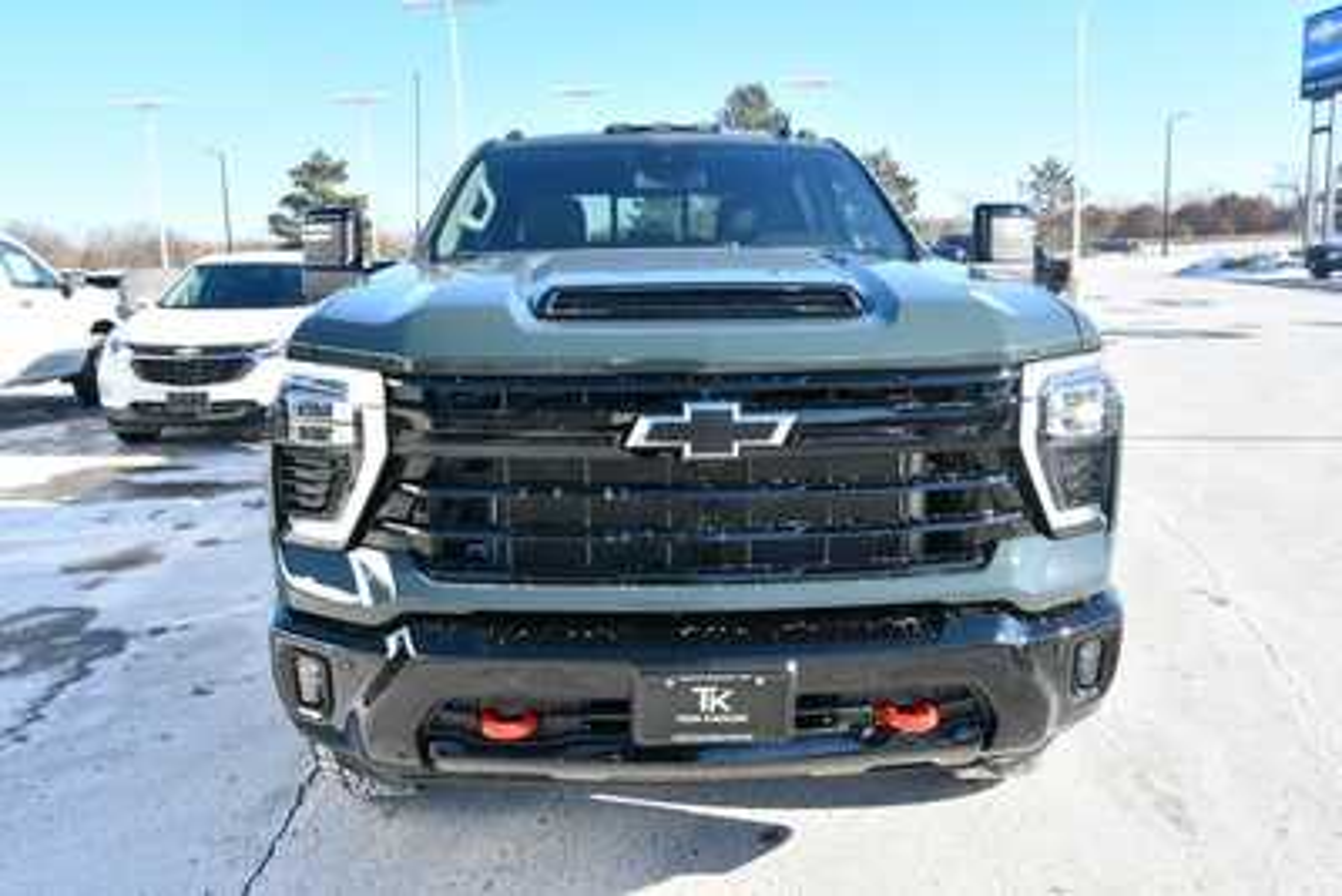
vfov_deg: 46.4
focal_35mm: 28
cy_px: 448
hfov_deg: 65.5
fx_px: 1044
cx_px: 671
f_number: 8
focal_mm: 19
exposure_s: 1/250
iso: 180
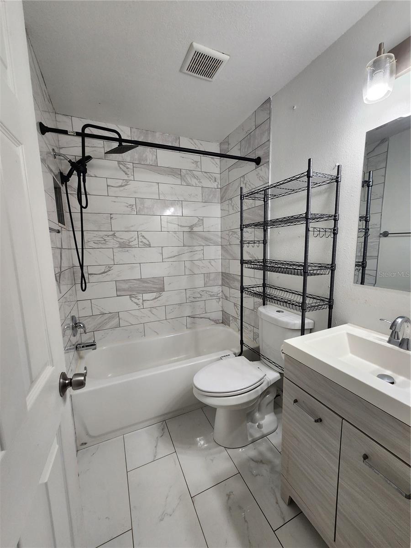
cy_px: 274
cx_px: 206
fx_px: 206
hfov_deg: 89.9
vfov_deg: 106.2
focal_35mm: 13
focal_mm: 2.2
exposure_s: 1/60
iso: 125
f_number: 2.2
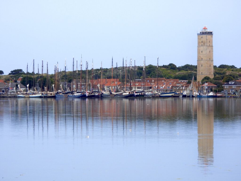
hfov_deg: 8.4
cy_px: 90
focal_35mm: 235
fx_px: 1636
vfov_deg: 6.3
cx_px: 120
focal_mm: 42.2
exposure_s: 1/125
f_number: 4.5
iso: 220
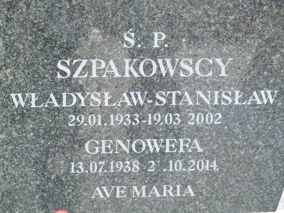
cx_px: 142
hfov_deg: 12.5
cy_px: 106
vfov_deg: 9.4
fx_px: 1296
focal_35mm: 158
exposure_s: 1/40
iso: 500
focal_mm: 25.9
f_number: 4.5
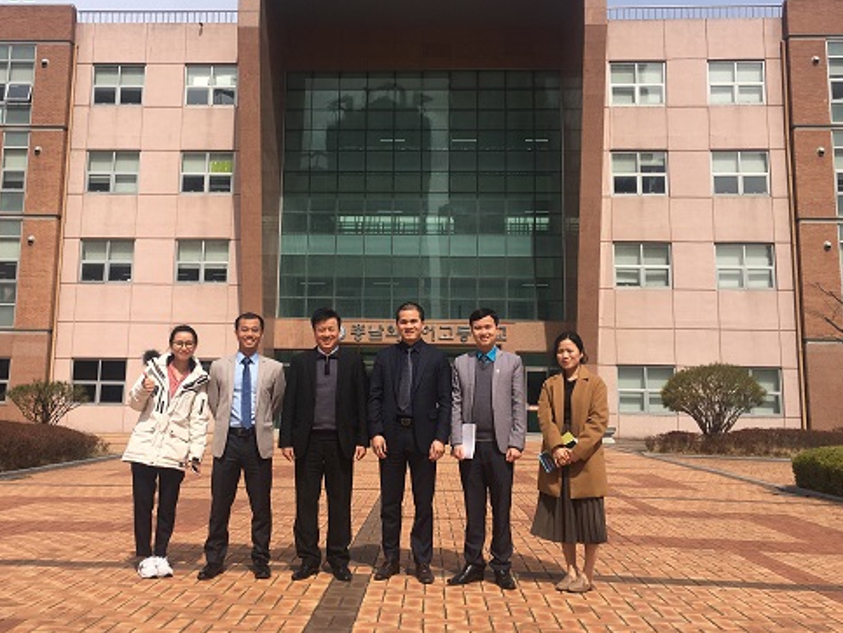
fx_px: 877
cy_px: 282
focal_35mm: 36
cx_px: 394
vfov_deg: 39.7
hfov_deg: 51.3
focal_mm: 4.15
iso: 25
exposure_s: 1/2262
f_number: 2.2
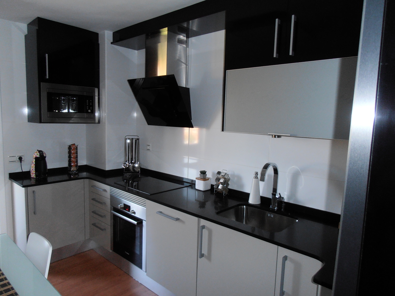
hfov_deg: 71.6
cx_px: 198
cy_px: 148
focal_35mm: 24
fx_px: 274
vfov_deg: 56.8
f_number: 3
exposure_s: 1/30
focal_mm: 4.2
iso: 125
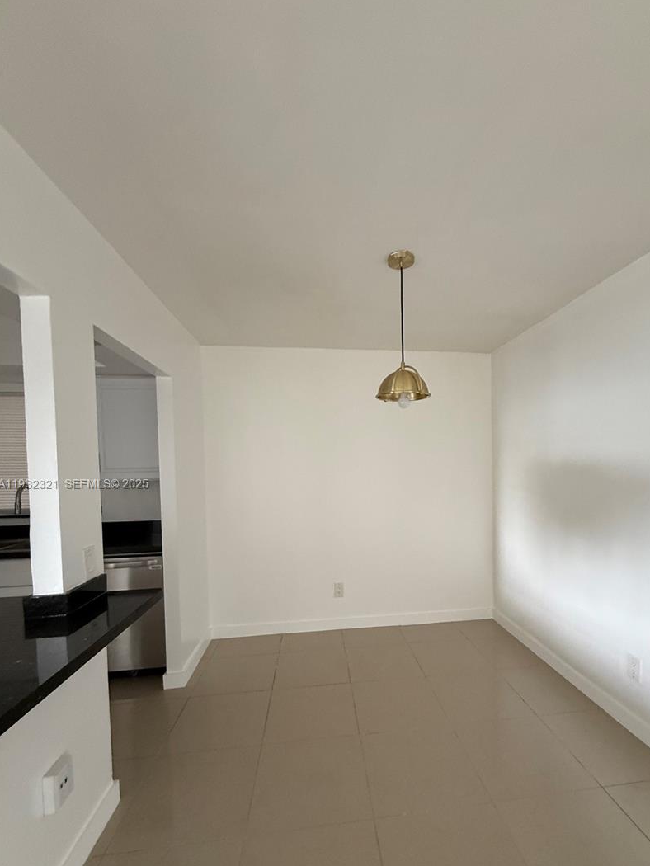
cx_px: 367
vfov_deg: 94.0
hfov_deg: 77.8
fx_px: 400
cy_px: 485
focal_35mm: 16
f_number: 2.2
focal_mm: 2.22
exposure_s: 1/99
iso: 320
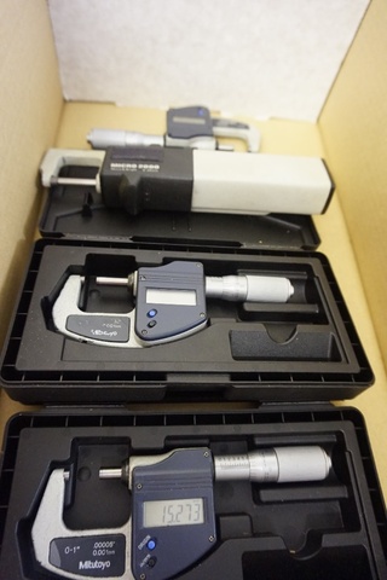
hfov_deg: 53.1
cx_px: 194
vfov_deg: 73.7
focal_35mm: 24
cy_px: 290
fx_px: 387
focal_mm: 16
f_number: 3.5
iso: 3200
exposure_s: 1/40
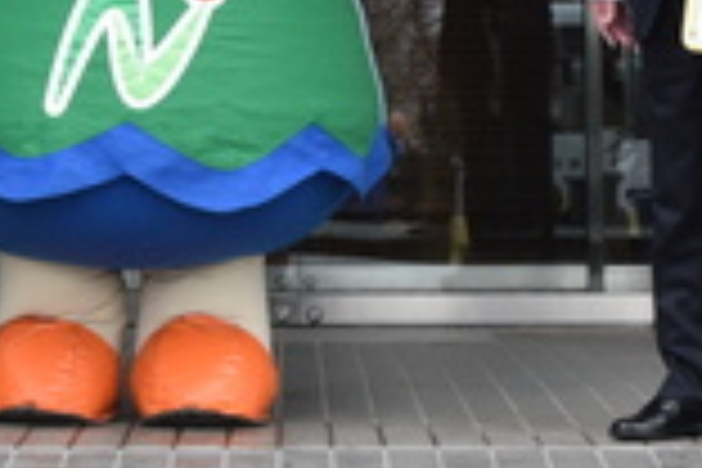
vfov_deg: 6.5
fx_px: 4060
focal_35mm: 208
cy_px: -295
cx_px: 144
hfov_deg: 9.9
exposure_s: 1/250
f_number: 8
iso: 400
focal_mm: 31
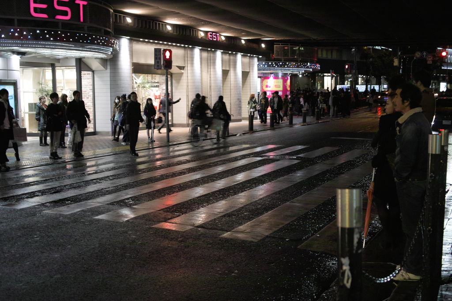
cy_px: 150
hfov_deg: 47.4
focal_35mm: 41
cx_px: 226
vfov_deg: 32.6
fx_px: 515
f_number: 2.8
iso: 400
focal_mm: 24.2
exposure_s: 1/25
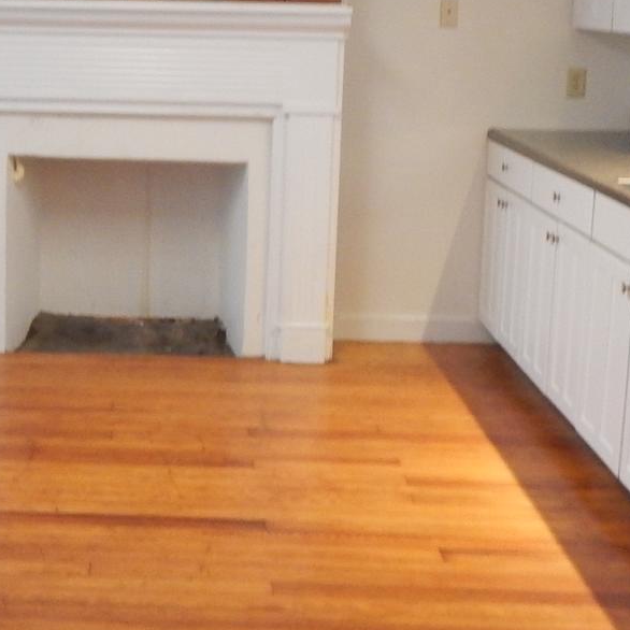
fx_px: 1400
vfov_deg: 25.3
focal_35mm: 68
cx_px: 145
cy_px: 226
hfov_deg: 25.0
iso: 360
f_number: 3
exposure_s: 1/30
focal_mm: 4
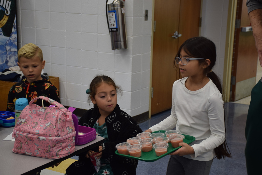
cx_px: 131
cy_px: 88
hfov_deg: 29.9
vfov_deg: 20.2
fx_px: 491
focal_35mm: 68
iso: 400
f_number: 4.5
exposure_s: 1/60
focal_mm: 45
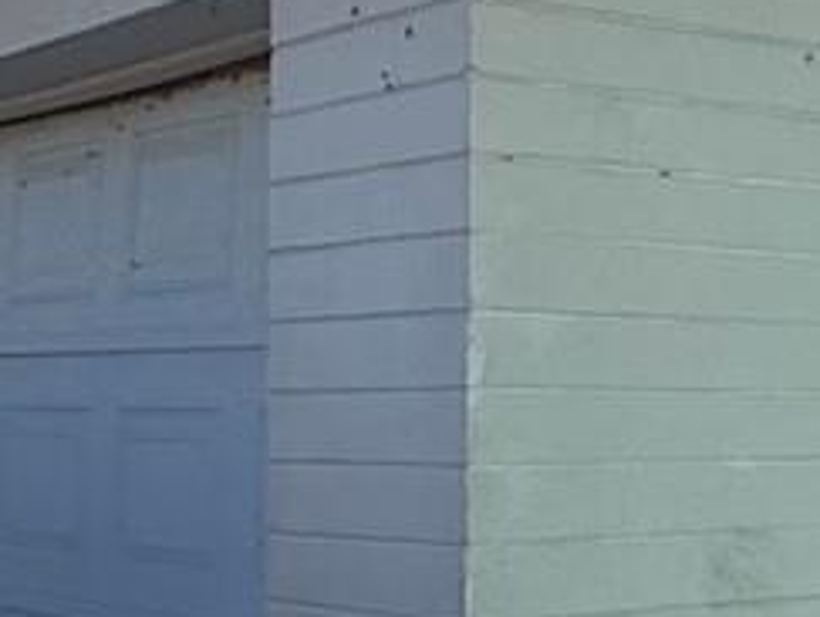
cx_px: 1431
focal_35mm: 92
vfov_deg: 16.1
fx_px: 2183
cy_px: 384
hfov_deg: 17.6
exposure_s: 1/2611
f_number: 2.2
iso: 50
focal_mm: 2.22
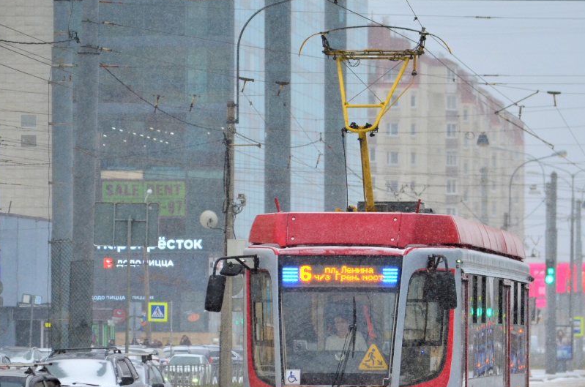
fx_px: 4751
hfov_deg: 7.0
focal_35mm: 293
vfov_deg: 4.7
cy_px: 259
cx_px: 340
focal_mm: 120
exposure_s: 1/200
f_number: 6.3
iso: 400
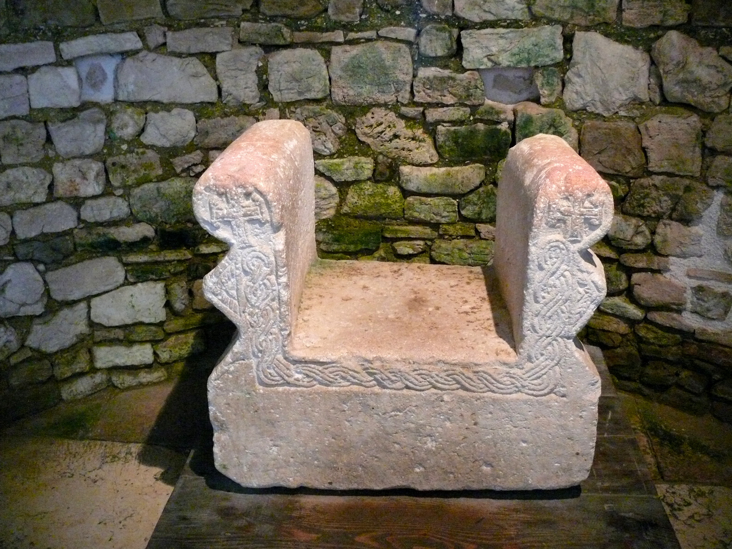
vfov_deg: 40.7
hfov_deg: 52.6
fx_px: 740
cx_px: 366
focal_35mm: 35
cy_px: 274
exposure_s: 1/15
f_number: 2.8
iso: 800
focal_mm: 7.4
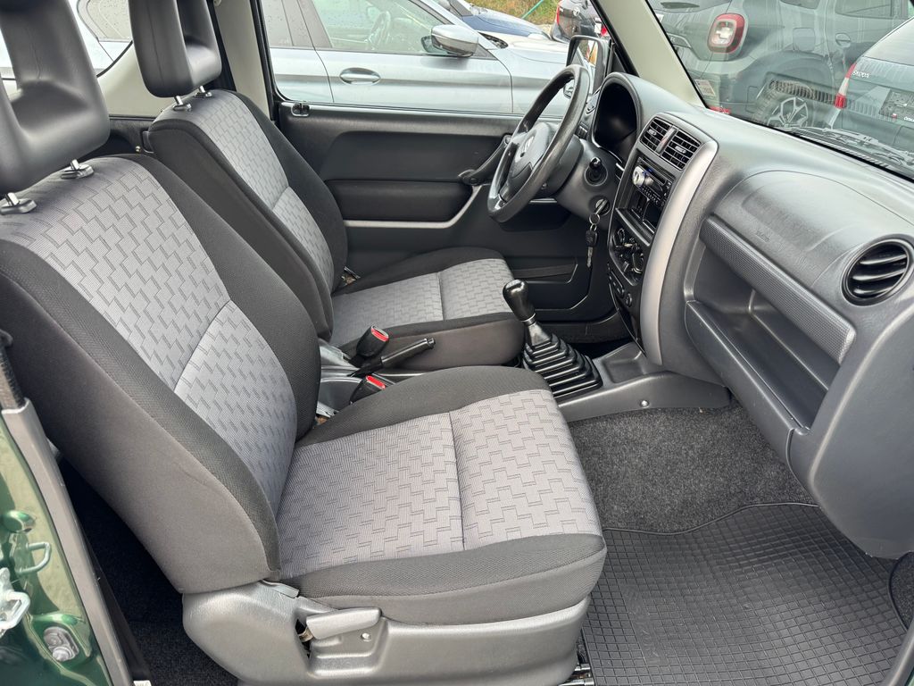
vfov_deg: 56.8
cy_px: 343
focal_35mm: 24
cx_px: 457
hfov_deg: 71.6
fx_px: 634
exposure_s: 1/121
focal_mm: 6.76
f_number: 1.78
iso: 125
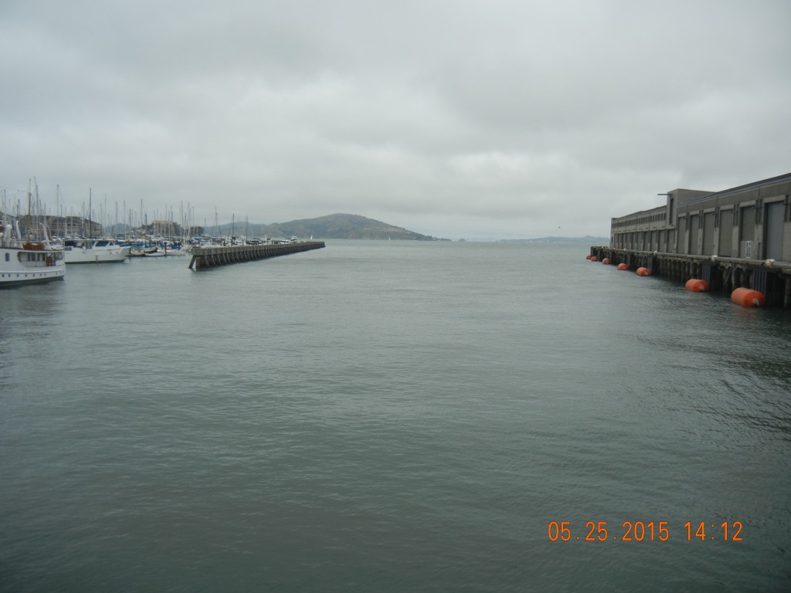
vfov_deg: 46.8
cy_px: 296
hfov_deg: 60.0
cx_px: 396
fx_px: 686
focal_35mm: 30
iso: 160
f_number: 7
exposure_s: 1/600
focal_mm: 5.4
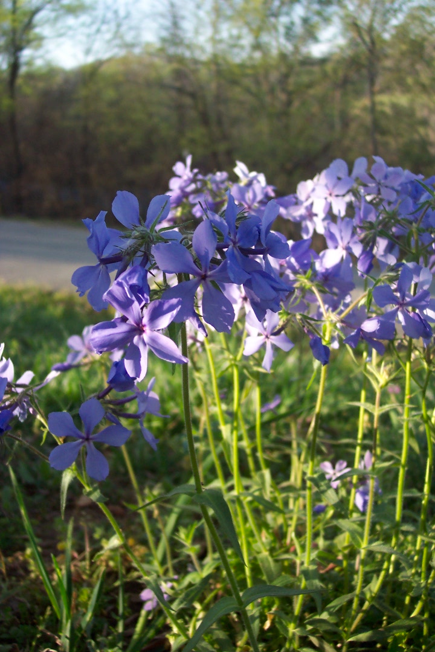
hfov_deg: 35.1
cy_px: 326
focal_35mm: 38
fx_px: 689
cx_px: 218
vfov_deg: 50.7
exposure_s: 1/700
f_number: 2.8
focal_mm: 8
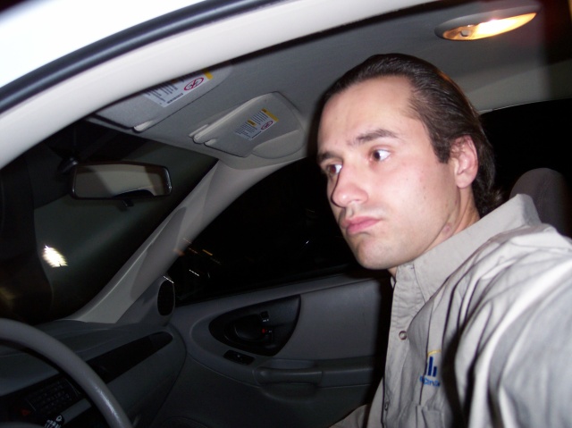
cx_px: 286
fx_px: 627
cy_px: 214
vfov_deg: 37.7
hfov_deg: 49.0
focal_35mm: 38
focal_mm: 8
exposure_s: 1/30
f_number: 2.8
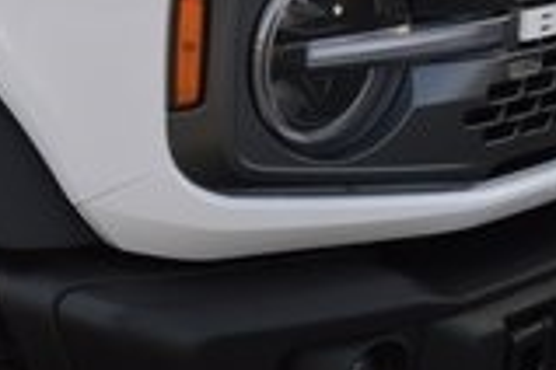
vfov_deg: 12.4
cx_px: -185
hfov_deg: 17.5
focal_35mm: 109
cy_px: -14
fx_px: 1683
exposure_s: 1/200
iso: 400
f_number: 10
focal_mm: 18
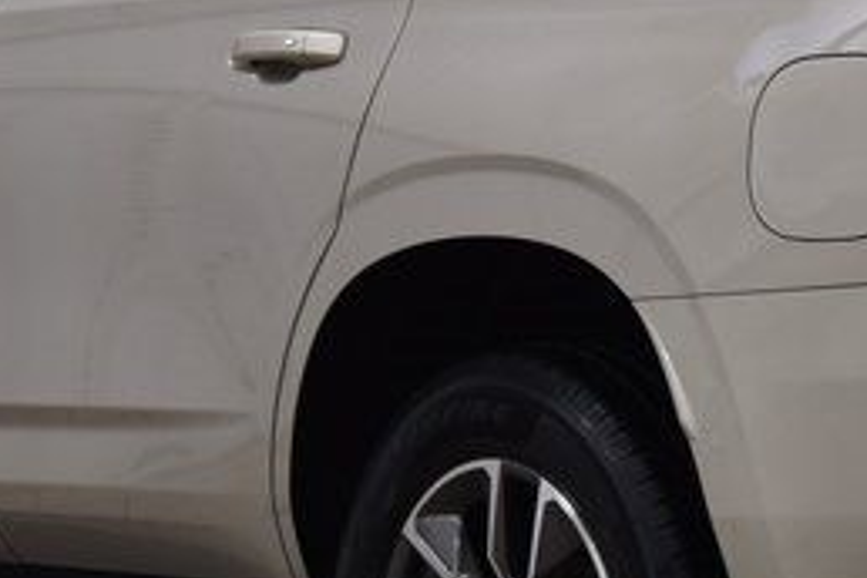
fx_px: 5008
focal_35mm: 208
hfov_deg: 9.9
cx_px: 766
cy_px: 271
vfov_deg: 6.6
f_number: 6.3
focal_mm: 35
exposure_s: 1/20
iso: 400
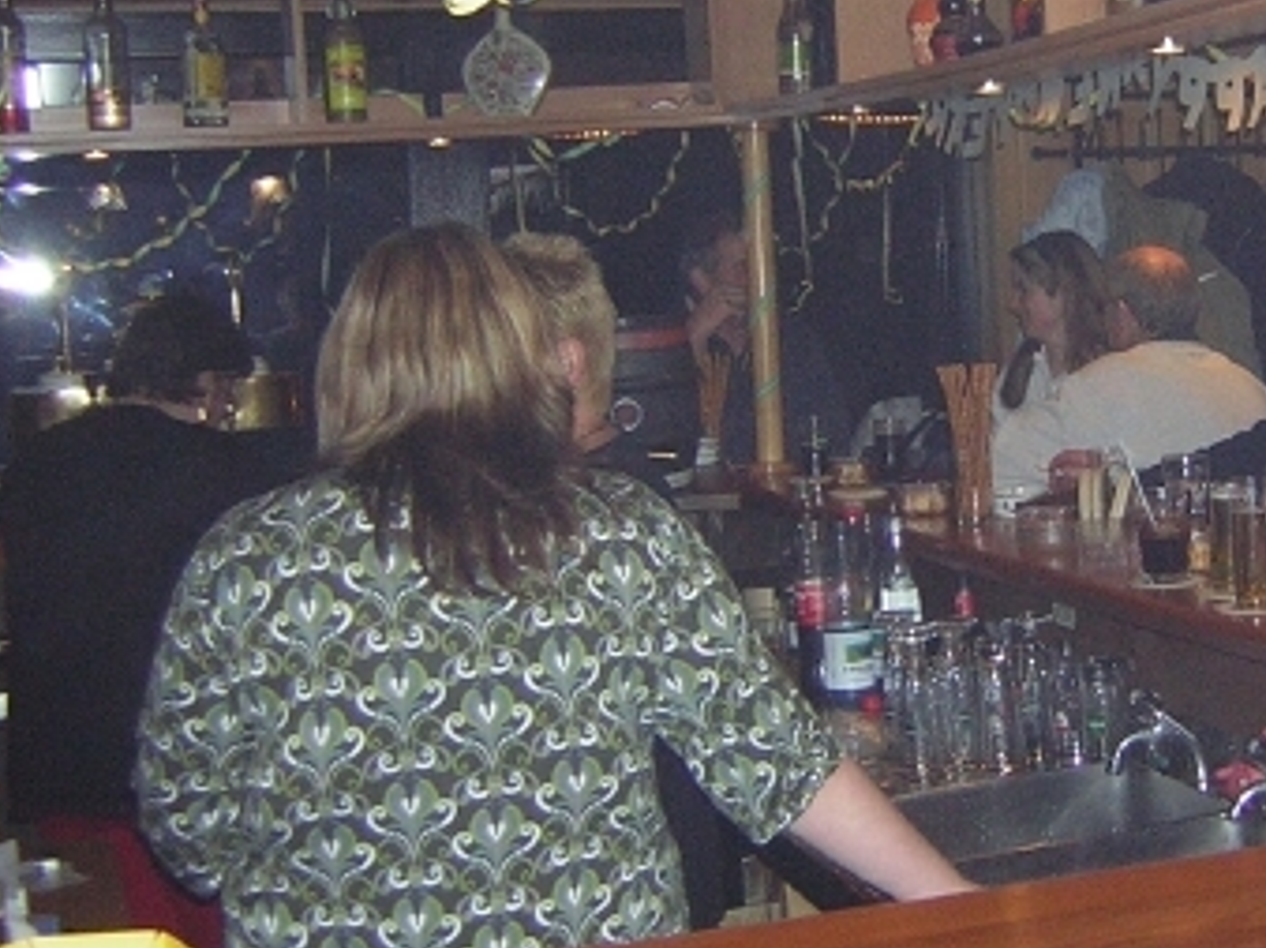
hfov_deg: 29.2
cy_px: 408
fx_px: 2339
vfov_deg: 22.9
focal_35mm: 64
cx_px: 1105
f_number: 2.6
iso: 130
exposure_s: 1/60.1
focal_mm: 4.7
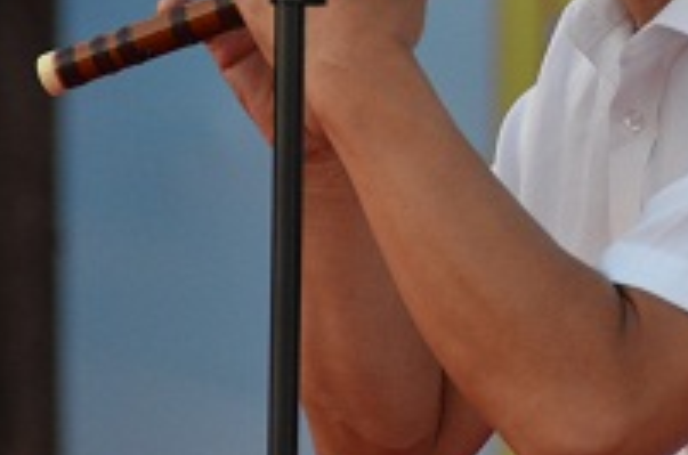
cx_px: 685
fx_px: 14261
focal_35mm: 748
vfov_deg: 1.8
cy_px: -77
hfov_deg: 2.8
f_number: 6.3
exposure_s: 1/250
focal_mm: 200
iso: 1600
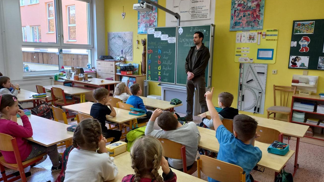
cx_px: 166
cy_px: 90
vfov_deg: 41.5
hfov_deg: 67.9
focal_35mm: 28
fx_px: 241
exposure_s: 1/50
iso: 125
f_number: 1.8
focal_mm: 4.65
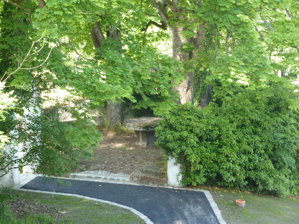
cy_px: 112
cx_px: 150
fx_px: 959
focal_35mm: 111
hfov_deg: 17.7
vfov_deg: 13.3
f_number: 4.4
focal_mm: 18.2
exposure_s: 1/40
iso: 125
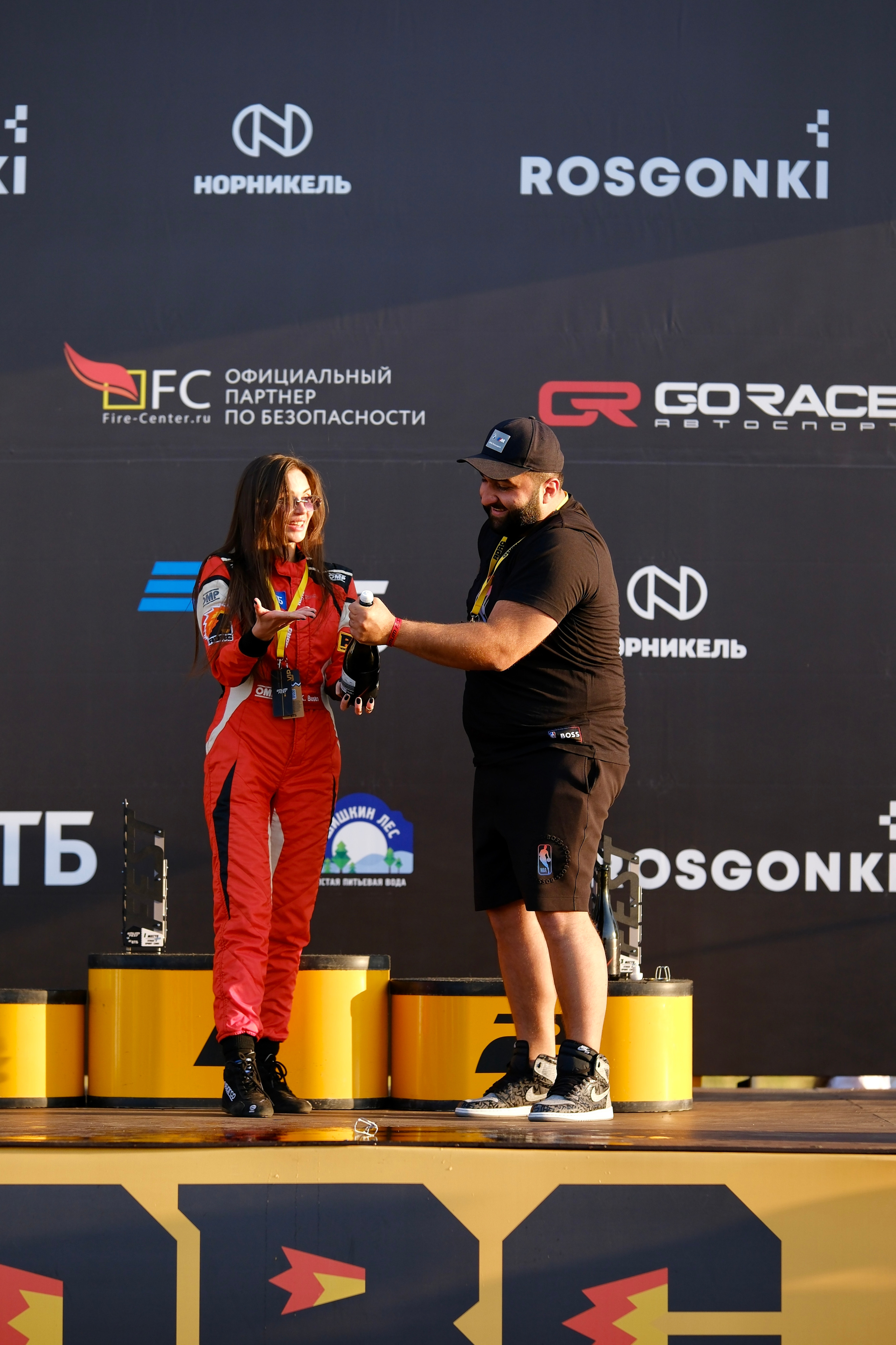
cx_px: 448
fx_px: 4218
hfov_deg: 12.1
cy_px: 672
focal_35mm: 113
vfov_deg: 18.1
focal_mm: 75
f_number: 2
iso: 160
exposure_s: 1/1700
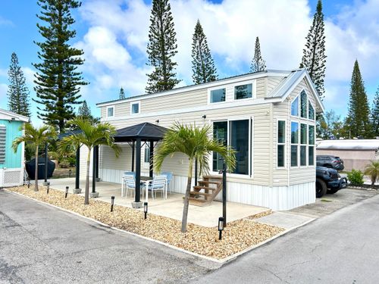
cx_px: 190
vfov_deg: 53.1
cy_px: 142
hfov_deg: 67.3
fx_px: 285
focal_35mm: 26
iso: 50
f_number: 1.5
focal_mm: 5.7
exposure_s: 1/1901
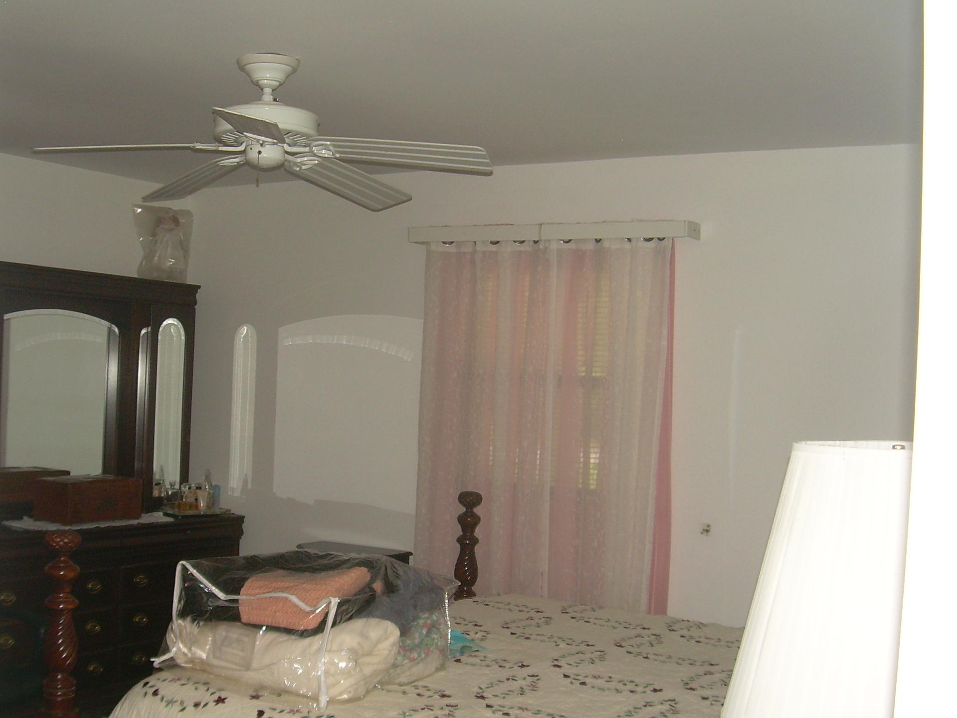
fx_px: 1244
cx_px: 391
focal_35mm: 45
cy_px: 367
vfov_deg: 32.2
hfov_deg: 41.9
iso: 92
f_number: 2.8
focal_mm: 6.3
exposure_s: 1/60
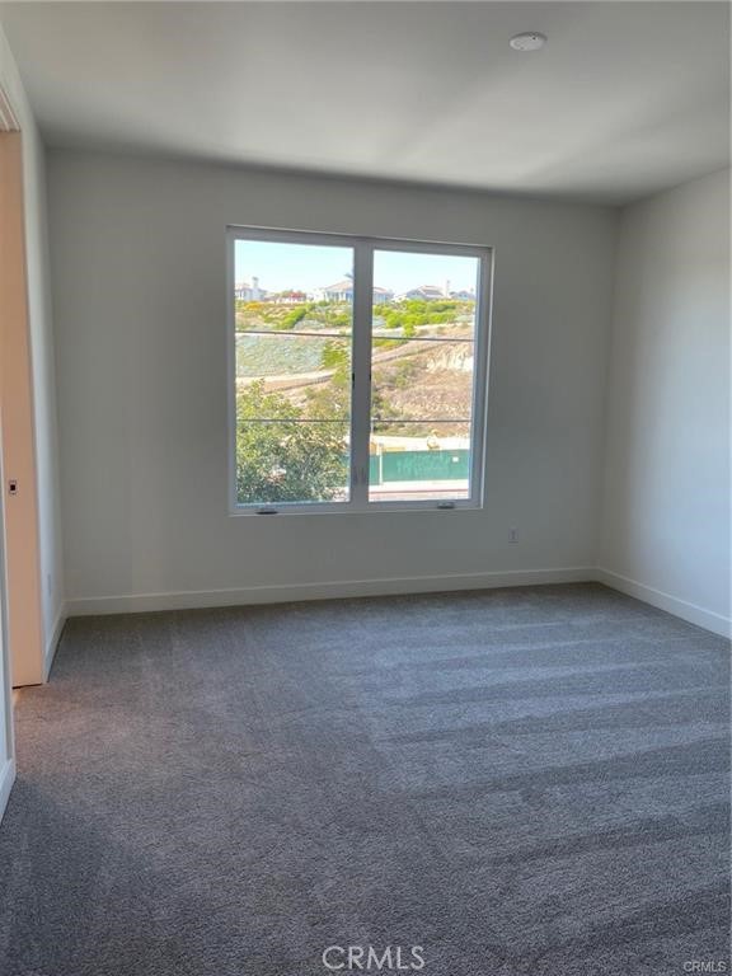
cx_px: 366
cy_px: 488
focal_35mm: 26
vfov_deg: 67.3
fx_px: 733
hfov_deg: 53.1
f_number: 1.6
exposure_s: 1/120
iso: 40
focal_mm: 5.1
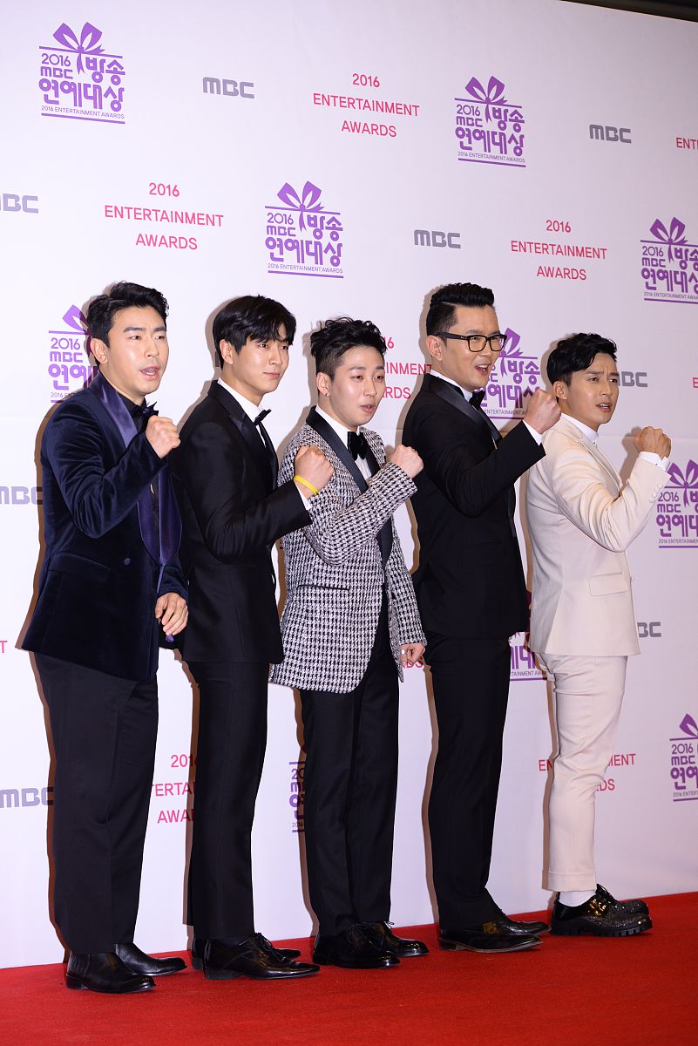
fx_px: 2034
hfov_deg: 19.5
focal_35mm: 70
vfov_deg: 28.8
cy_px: 523
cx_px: 349
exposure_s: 1/320
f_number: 3.5
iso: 800
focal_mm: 70
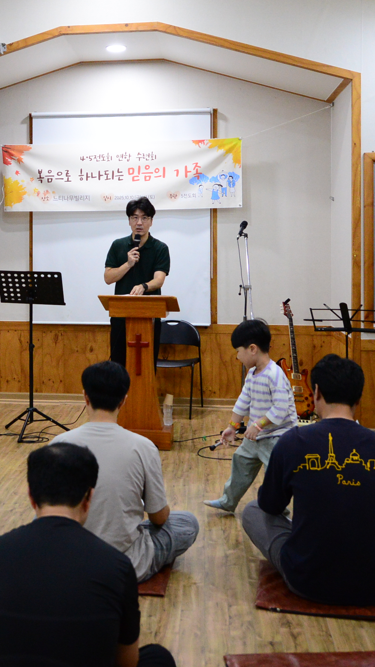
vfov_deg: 39.6
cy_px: 249
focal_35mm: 52
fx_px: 919
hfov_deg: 22.6
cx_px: 46
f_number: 2.8
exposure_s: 1/400
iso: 3200
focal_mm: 24
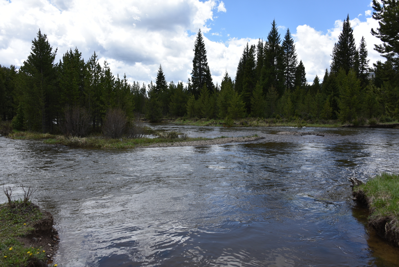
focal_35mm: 28
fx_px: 310
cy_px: 134
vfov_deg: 46.4
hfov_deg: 65.5
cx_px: 200
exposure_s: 1/250
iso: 100
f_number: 8
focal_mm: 28
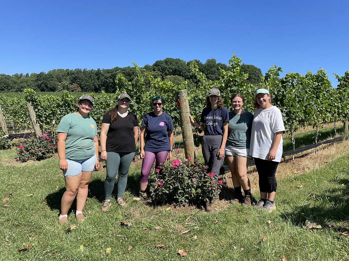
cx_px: 174
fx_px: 262
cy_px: 130
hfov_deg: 67.3
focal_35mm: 26
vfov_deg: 53.1
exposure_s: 1/2174
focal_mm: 4.2
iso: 32
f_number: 1.6
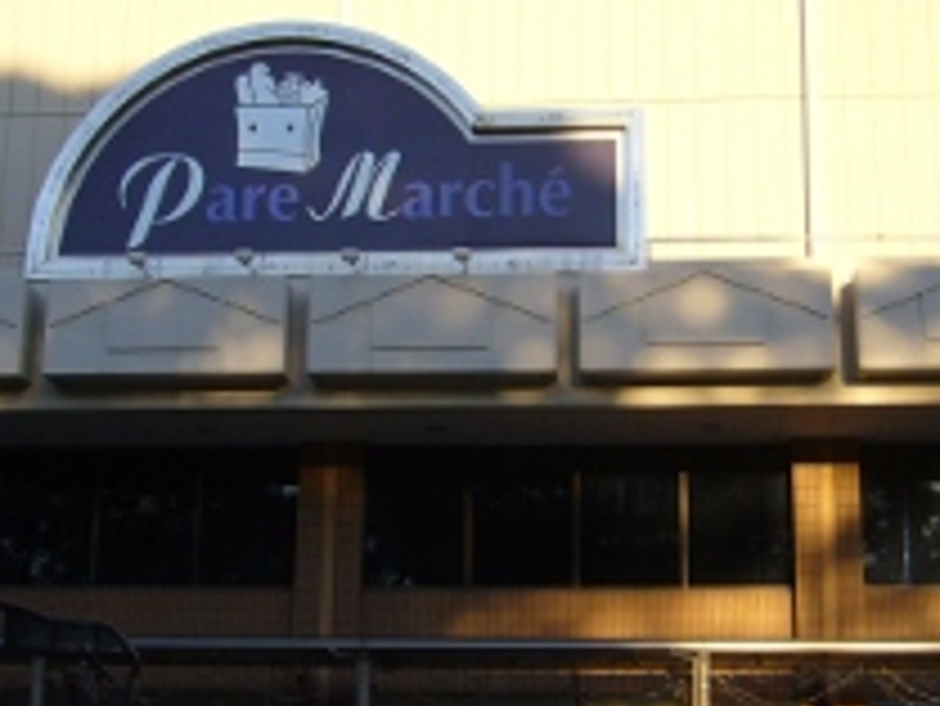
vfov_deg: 22.0
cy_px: 360
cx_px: 427
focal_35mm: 67
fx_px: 1820
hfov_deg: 28.9
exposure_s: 1/500
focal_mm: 5.8
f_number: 2.8
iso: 80
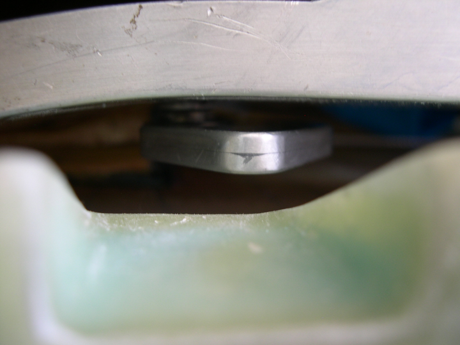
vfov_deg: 37.7
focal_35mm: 38
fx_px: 505
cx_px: 230
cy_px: 172
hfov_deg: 49.0
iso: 114
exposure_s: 1/4.5
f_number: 2.8
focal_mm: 8
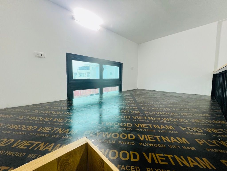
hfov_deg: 106.2
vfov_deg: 89.9
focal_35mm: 13
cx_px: 114
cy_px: 86
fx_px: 85
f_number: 1.8
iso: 200
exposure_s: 1/100
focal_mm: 1.57
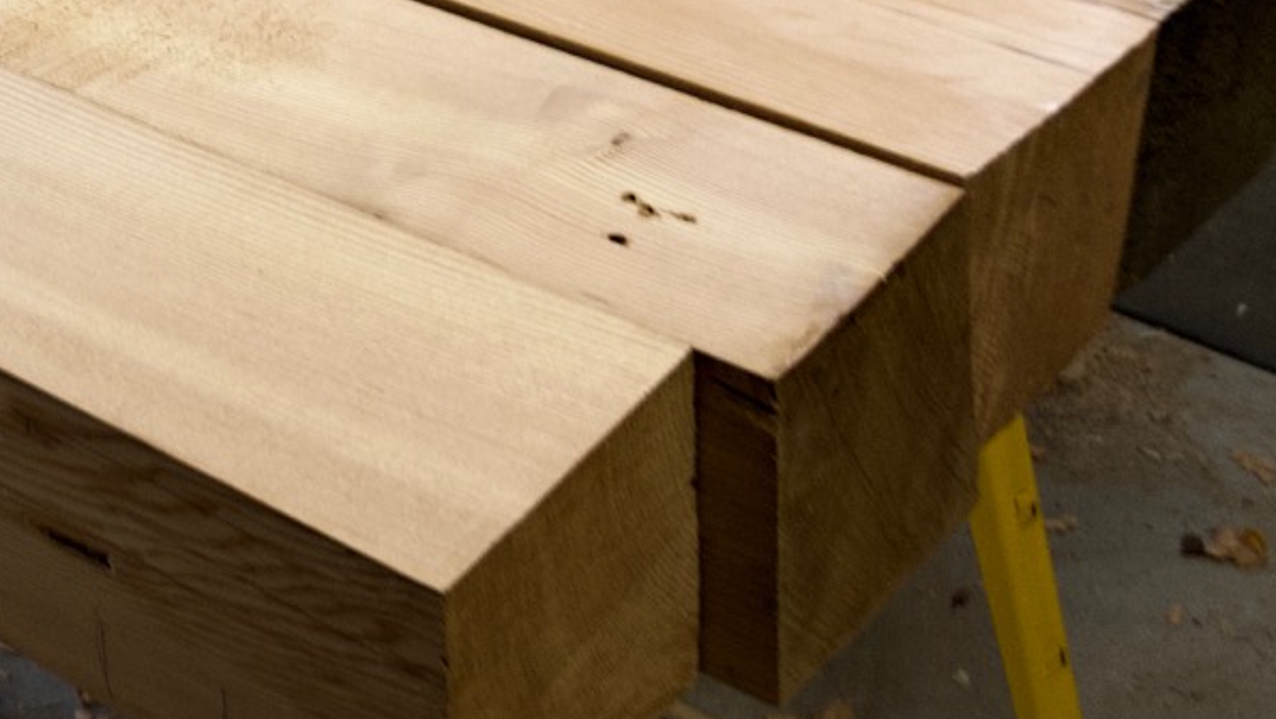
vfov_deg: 14.6
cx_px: -251
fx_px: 2775
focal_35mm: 82
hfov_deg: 23.7
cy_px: 92
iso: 20
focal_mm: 3.99
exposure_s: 1/30
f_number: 1.8
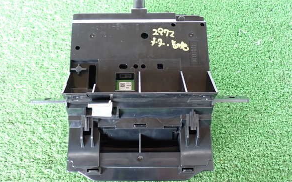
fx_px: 310
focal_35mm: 39
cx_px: 143
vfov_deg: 32.8
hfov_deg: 50.4
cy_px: 90
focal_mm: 6.37
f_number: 2.5
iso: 640
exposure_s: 1/40
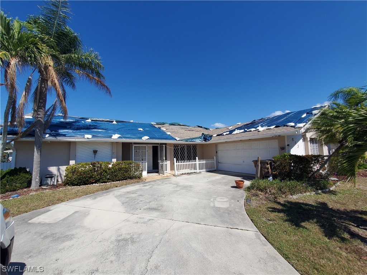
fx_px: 138
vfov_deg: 89.9
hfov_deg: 106.2
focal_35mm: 13
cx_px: 184
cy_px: 138
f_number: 2.2
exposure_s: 1/1550
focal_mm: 1.8
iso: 50
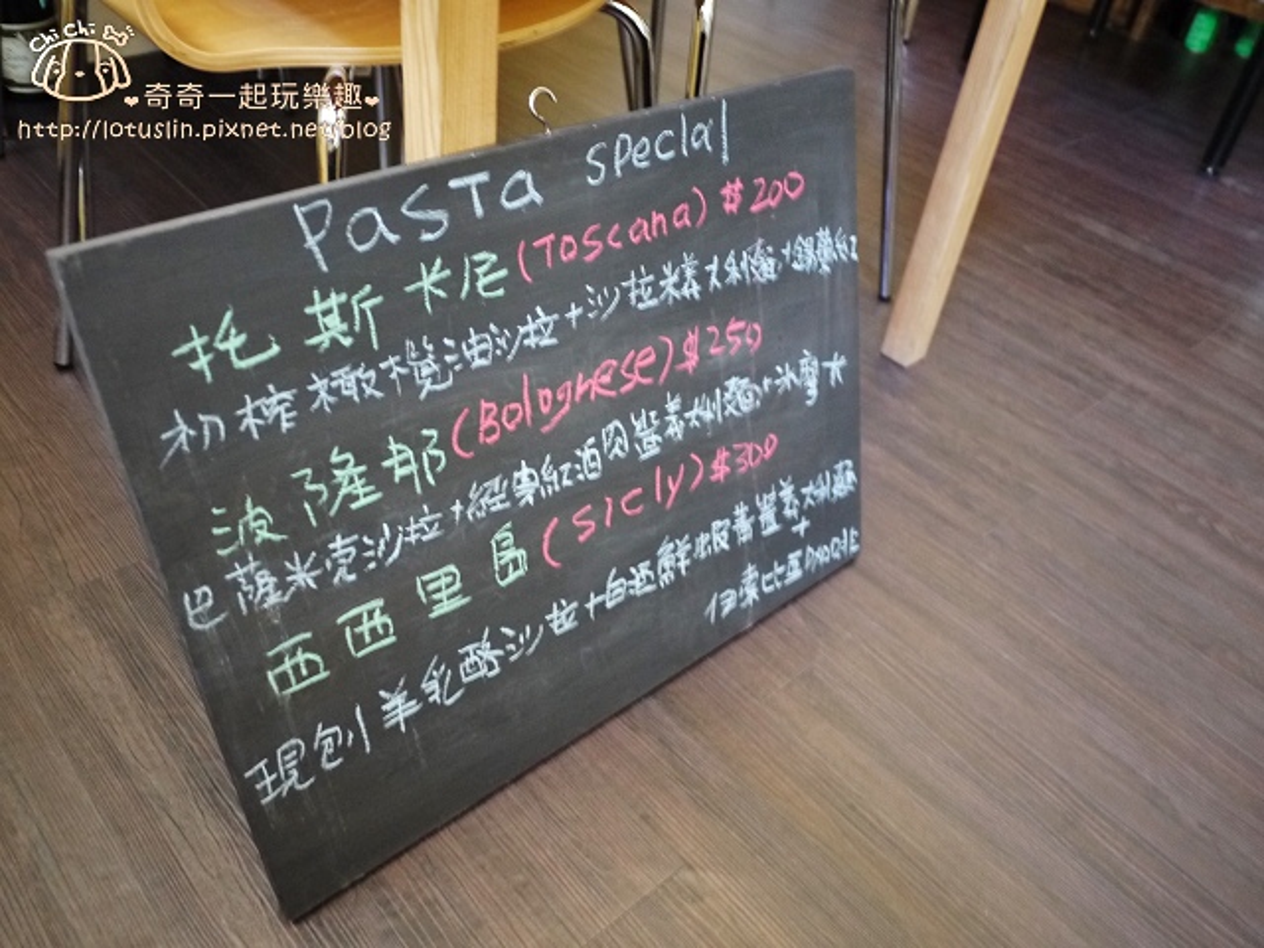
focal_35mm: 28
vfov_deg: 49.7
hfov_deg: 63.4
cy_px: 474
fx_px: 1022
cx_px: 632
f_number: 2.5
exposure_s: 1/20
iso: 800
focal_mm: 14
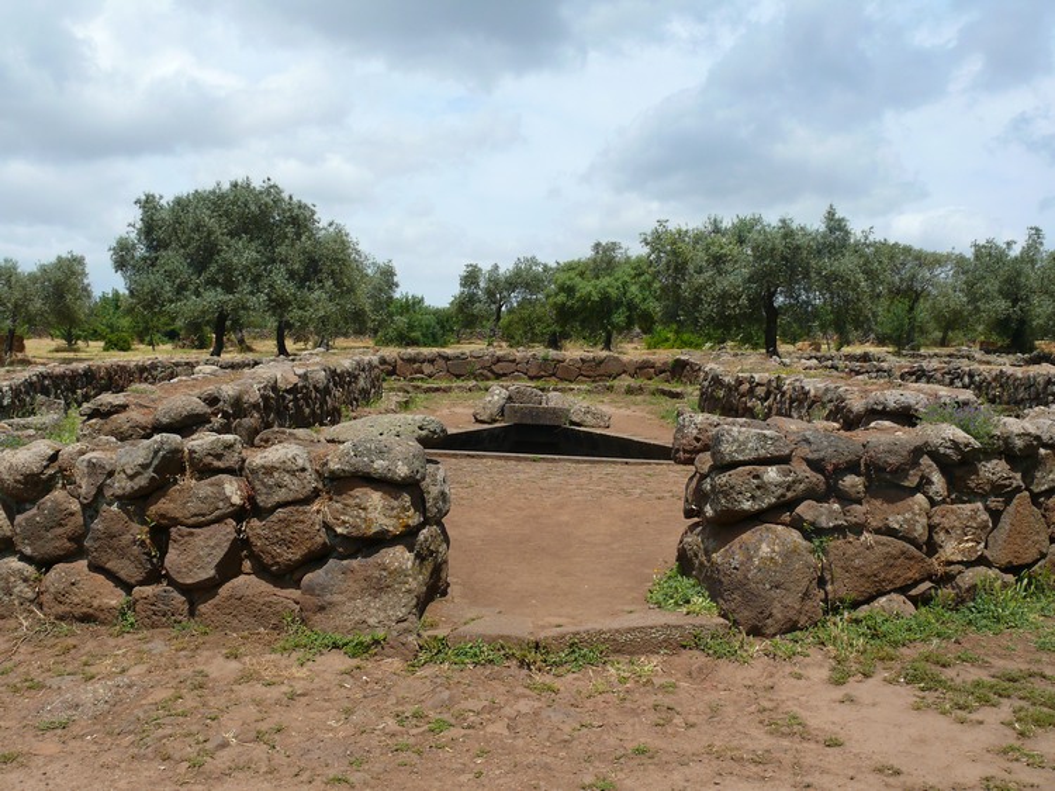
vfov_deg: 40.7
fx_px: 1066
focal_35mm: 35
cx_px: 528
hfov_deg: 52.6
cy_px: 396
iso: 100
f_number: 5
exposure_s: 1/200
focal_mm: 7.4
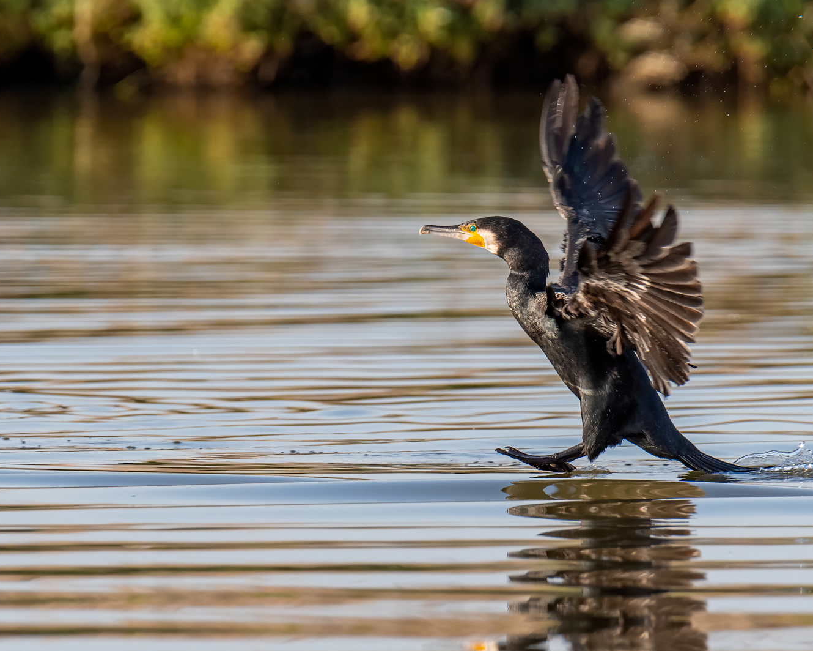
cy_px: 326
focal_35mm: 1016
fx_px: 24447
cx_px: 441
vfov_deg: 1.5
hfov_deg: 1.9
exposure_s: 1/1250
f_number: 8
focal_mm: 600
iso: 640
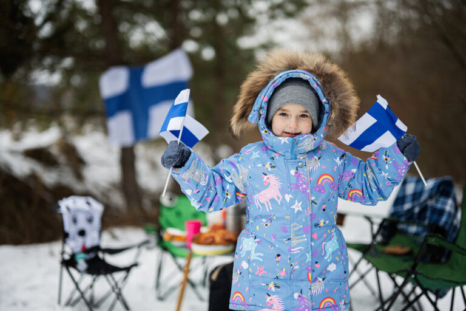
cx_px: 233
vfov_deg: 27.0
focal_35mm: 50
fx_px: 647
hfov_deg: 39.6
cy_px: 156
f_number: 1.2
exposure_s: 1/1600
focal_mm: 50
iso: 200
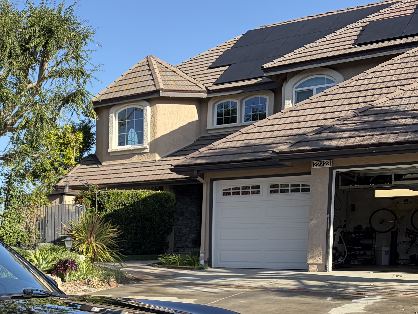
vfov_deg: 24.8
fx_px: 688
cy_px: 290
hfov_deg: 31.0
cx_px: -13
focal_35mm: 57
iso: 64
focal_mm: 5.96
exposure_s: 1/1799
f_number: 1.6
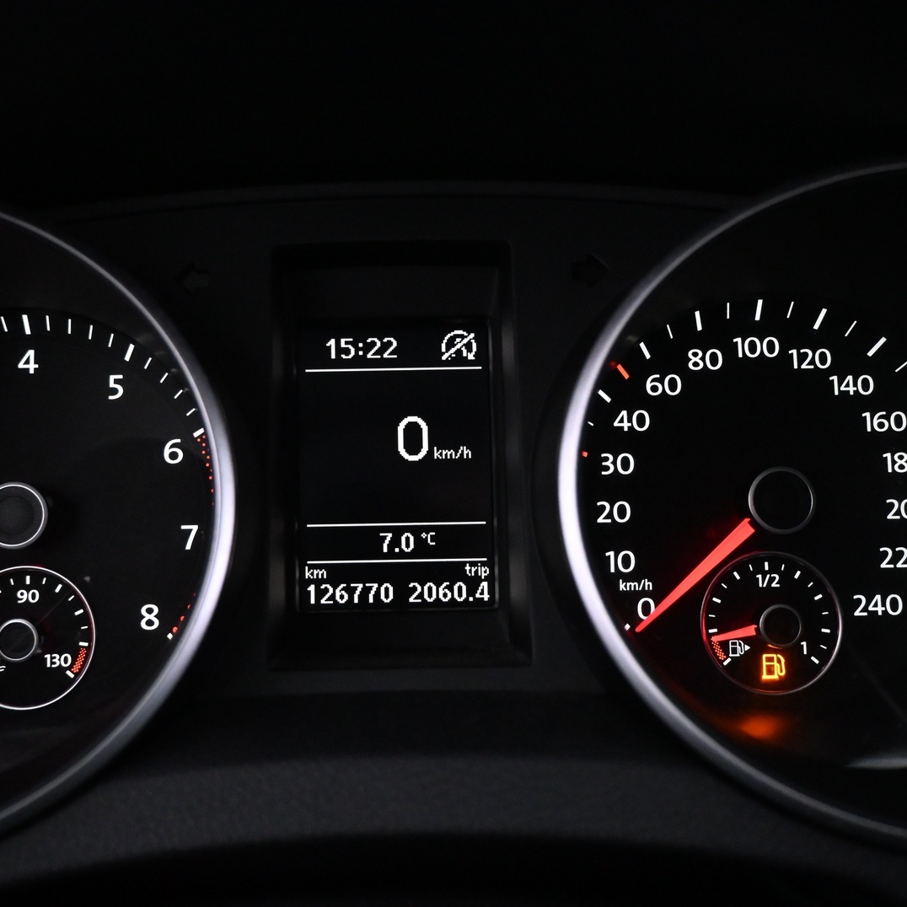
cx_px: 391
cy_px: 454
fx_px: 968
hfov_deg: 50.1
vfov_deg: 50.2
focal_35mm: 33
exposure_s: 1/60
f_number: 3.5
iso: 4000
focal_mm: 17
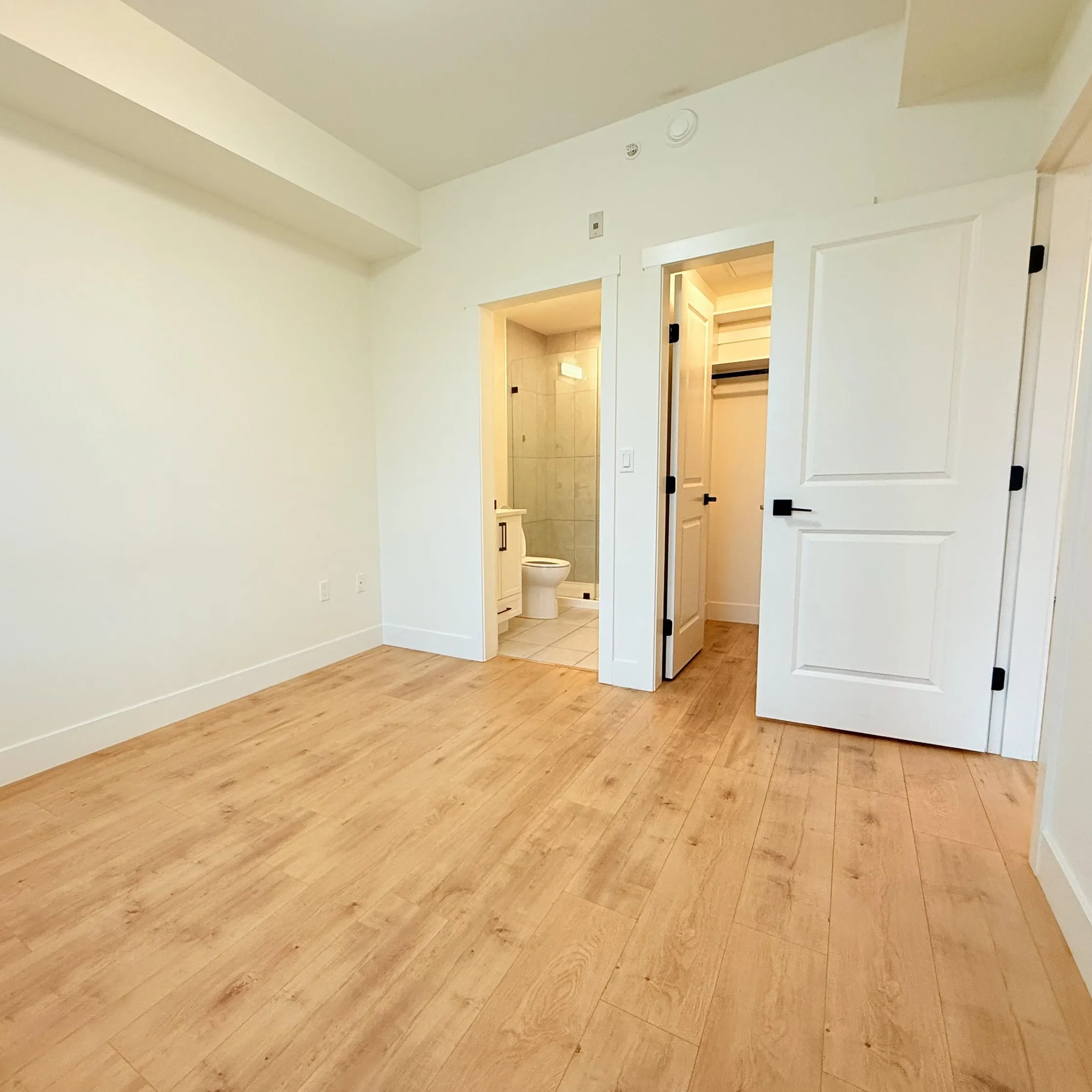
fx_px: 607
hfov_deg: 83.1
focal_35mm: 17
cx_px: 445
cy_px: 556
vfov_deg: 84.0
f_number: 2.2
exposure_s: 1/60
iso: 200
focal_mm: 2.22
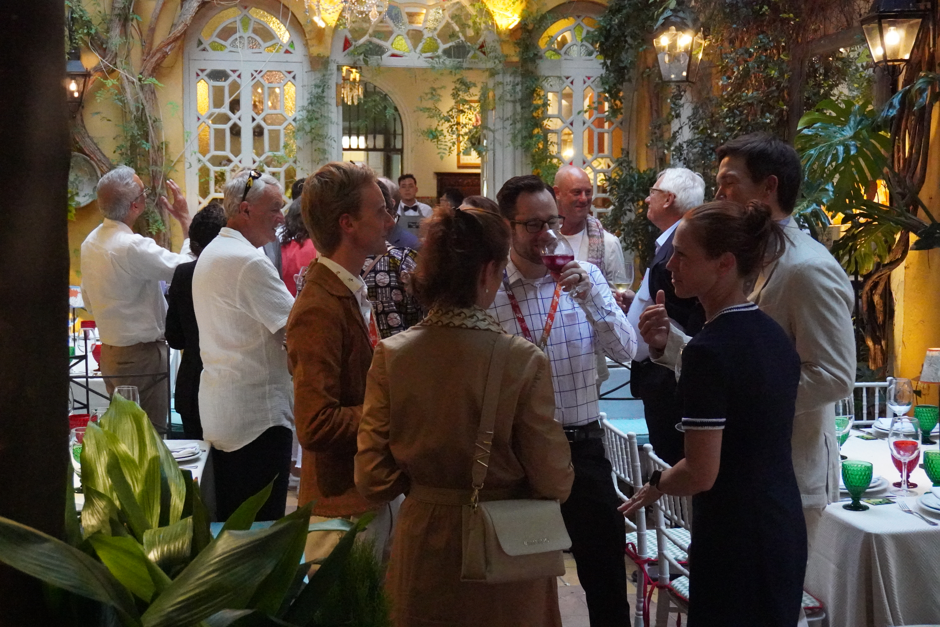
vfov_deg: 27.3
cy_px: 314
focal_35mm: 50
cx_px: 470
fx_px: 1292
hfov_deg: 40.0
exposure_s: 1/640
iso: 16000
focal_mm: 33
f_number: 5
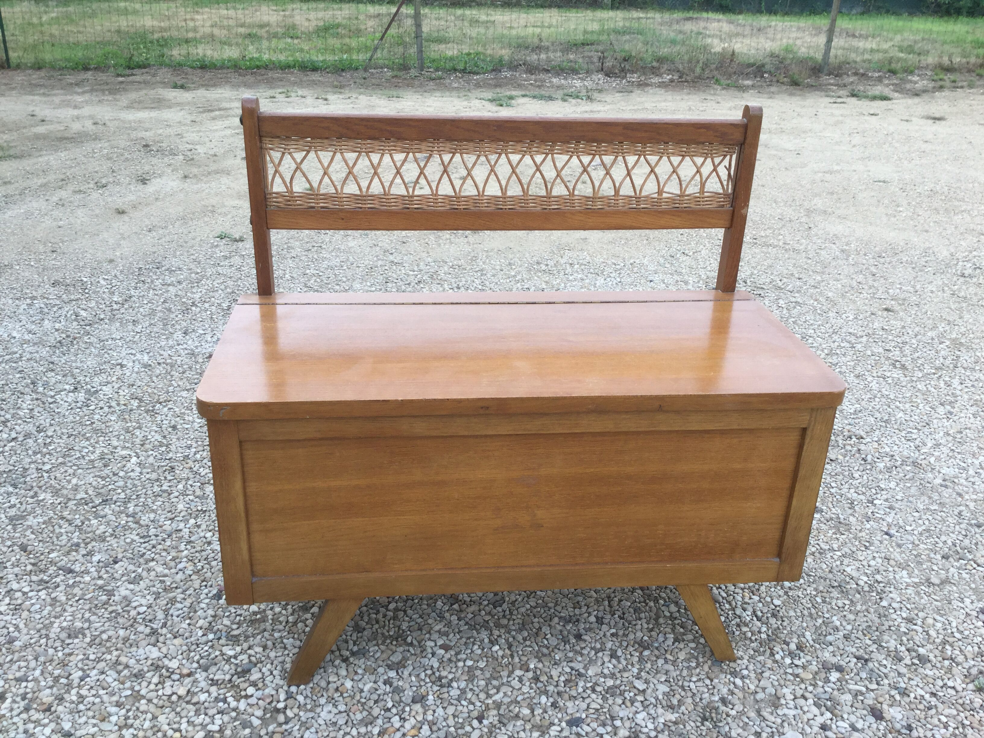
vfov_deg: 45.4
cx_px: 492
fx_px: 881
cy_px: 369
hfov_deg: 58.4
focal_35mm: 31
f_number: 2.4
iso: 40
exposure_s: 1/100
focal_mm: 3.3
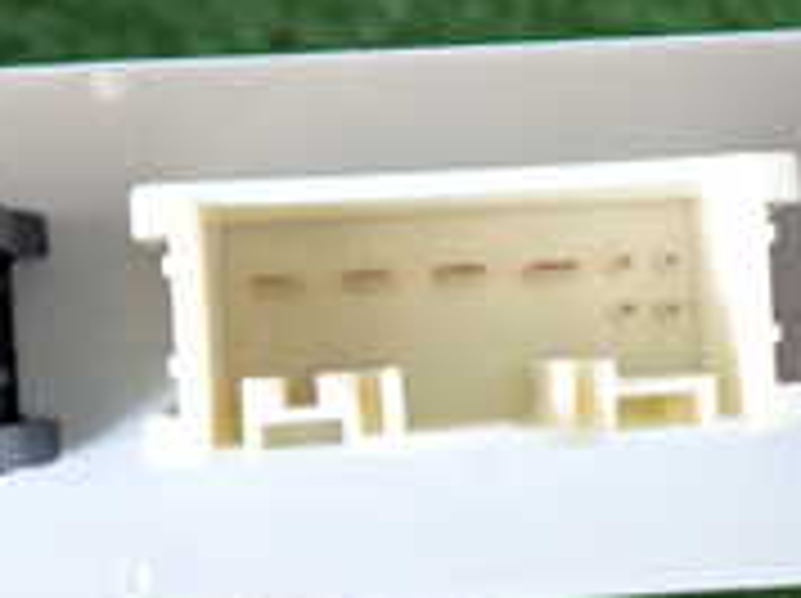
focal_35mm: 108
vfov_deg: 13.7
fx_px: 2496
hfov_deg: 18.2
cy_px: 382
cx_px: 540
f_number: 2.4
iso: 250
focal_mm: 5.79
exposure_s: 1/30
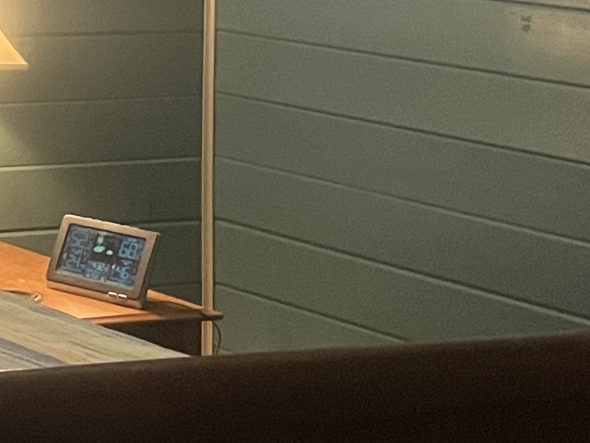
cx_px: -531
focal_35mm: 130
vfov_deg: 10.8
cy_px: -315
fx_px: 2216
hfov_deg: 13.4
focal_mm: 5.1
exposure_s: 1/60
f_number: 1.6
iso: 500
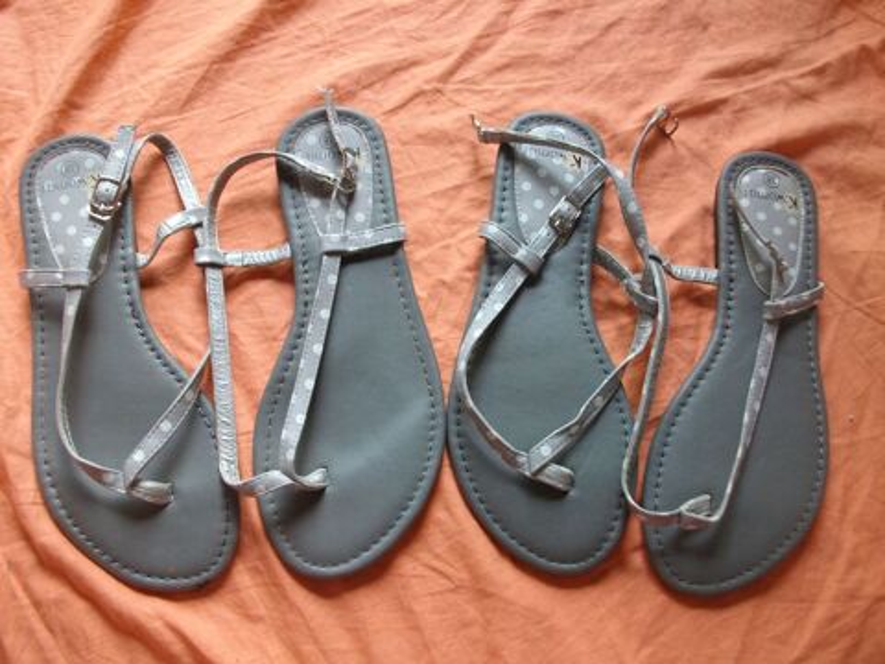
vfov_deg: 44.2
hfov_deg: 56.8
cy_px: 332
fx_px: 818
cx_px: 442
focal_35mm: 32
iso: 142
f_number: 2.9
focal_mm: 5.7
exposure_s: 1/40
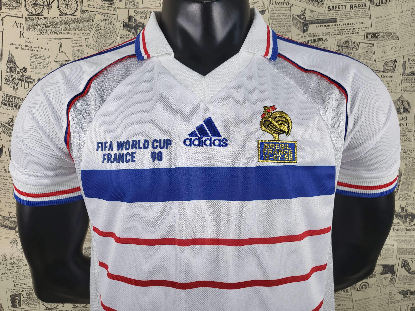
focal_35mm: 26
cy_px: 156
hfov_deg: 67.3
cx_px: 208
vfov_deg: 53.1
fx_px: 312
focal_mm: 4.25
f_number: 1.8
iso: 80
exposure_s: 1/100
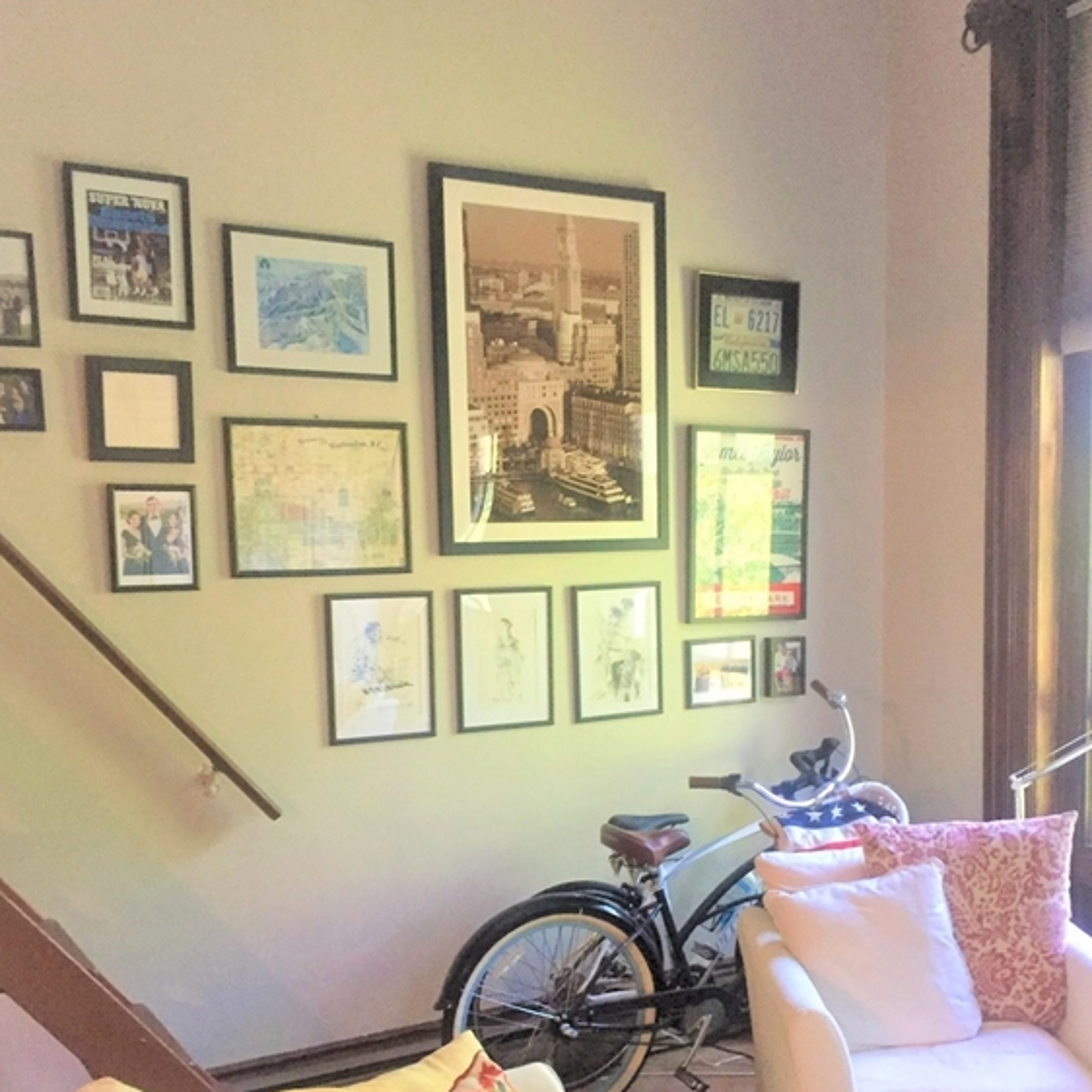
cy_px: 686
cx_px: 546
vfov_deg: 46.8
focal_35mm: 35
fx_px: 1249
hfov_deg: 47.2
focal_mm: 4.15
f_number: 2.2
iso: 250
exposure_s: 1/30
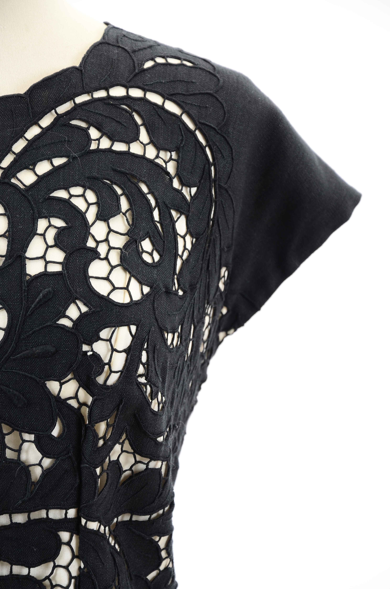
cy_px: 294
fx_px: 2081
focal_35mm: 128
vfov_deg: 16.1
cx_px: 195
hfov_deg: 10.7
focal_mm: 85
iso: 160
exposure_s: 1/80
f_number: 6.3
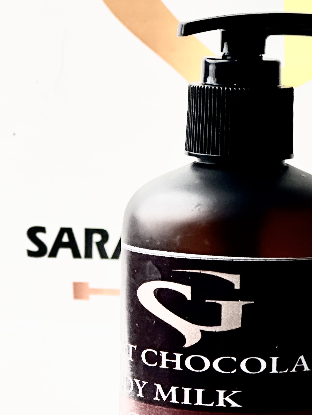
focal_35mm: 211
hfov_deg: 7.0
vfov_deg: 9.4
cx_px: 205
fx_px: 2535
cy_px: 287
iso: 50
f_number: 2.8
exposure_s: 1/100
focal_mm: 9
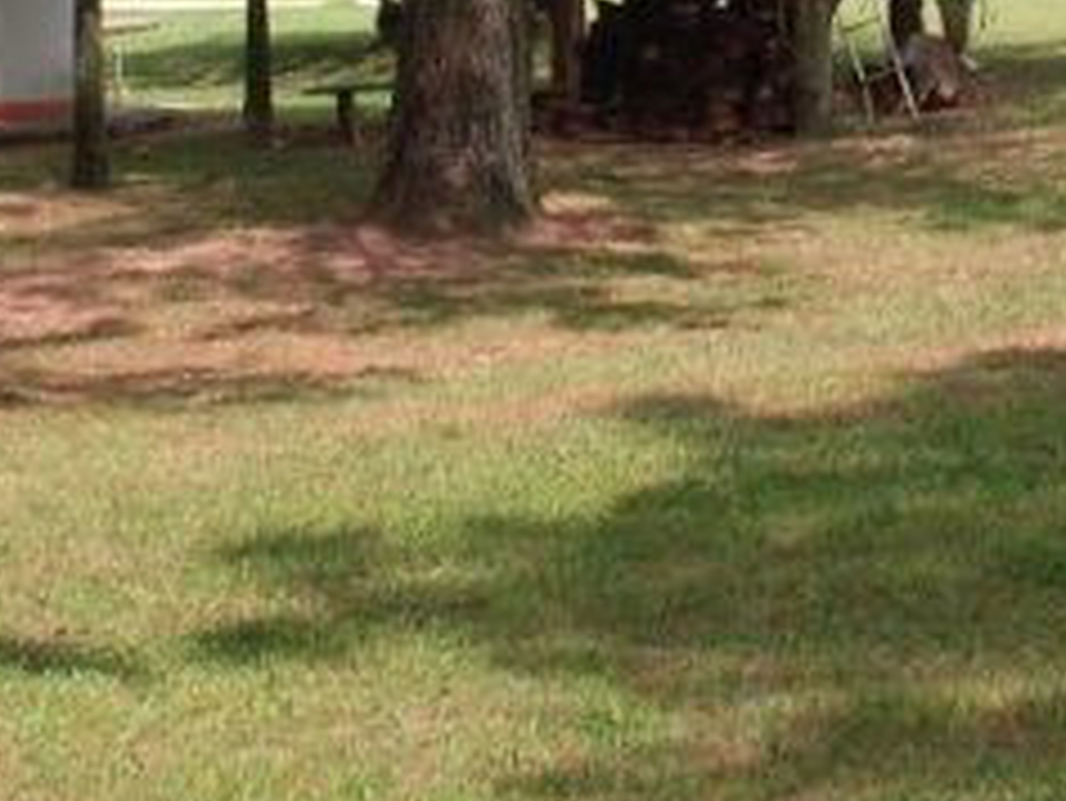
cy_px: -230
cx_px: 760
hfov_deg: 16.0
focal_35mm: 123
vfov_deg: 11.7
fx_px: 3790
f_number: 8.4
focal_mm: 6.3
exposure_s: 1/90
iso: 80
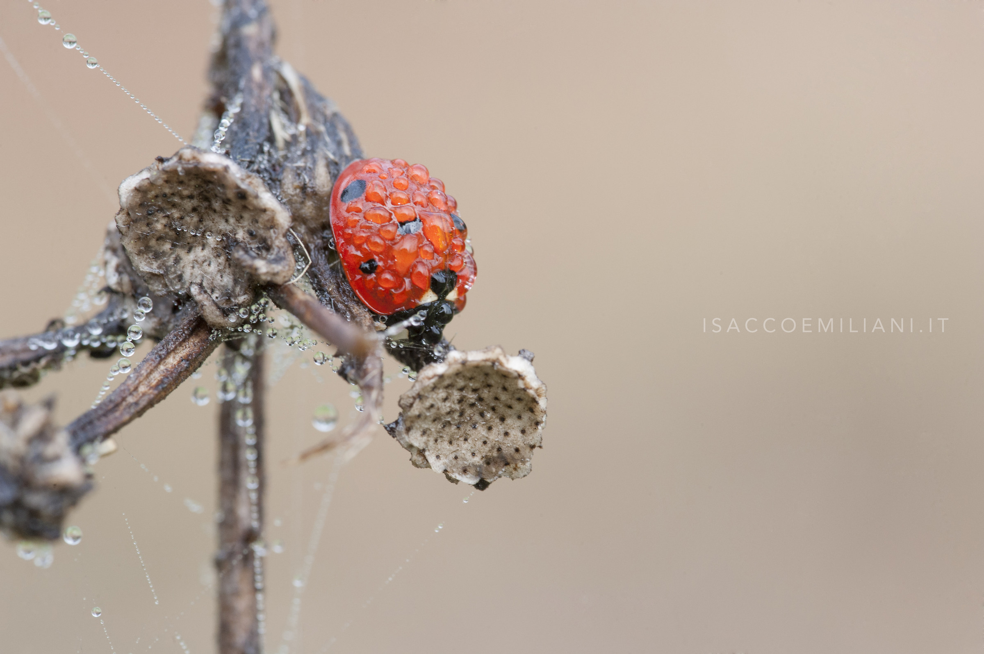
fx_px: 2868
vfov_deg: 13.0
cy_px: 327
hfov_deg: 19.5
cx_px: 492
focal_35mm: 105
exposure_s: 1/50
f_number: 22
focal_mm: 105
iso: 800
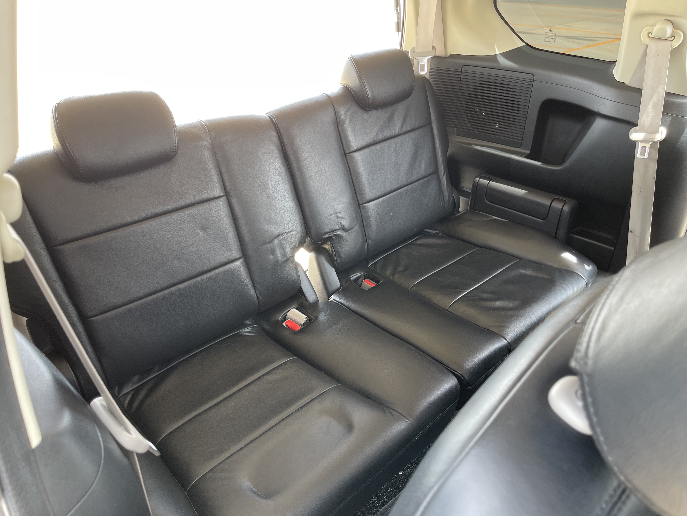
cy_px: 258
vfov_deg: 54.9
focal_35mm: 25
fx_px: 496
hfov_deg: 69.4
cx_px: 344
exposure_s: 1/121
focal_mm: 5.1
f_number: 1.6
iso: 64
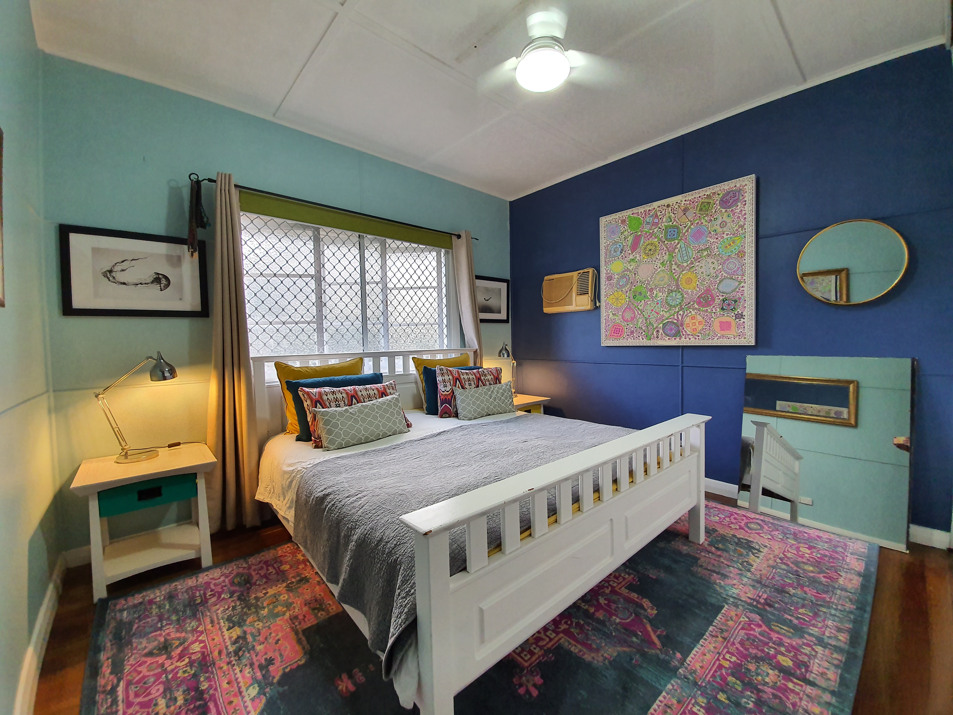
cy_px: 358
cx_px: 476
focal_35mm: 13
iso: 160
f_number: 2.2
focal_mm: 1.8
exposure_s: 1/50
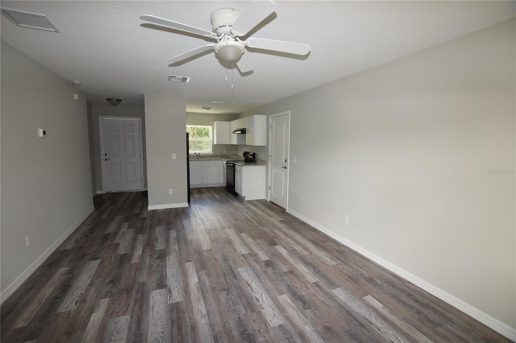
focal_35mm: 15
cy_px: 172
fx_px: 215
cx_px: 258
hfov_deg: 100.4
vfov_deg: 77.3
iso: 800
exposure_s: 1/100
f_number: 5
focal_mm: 10
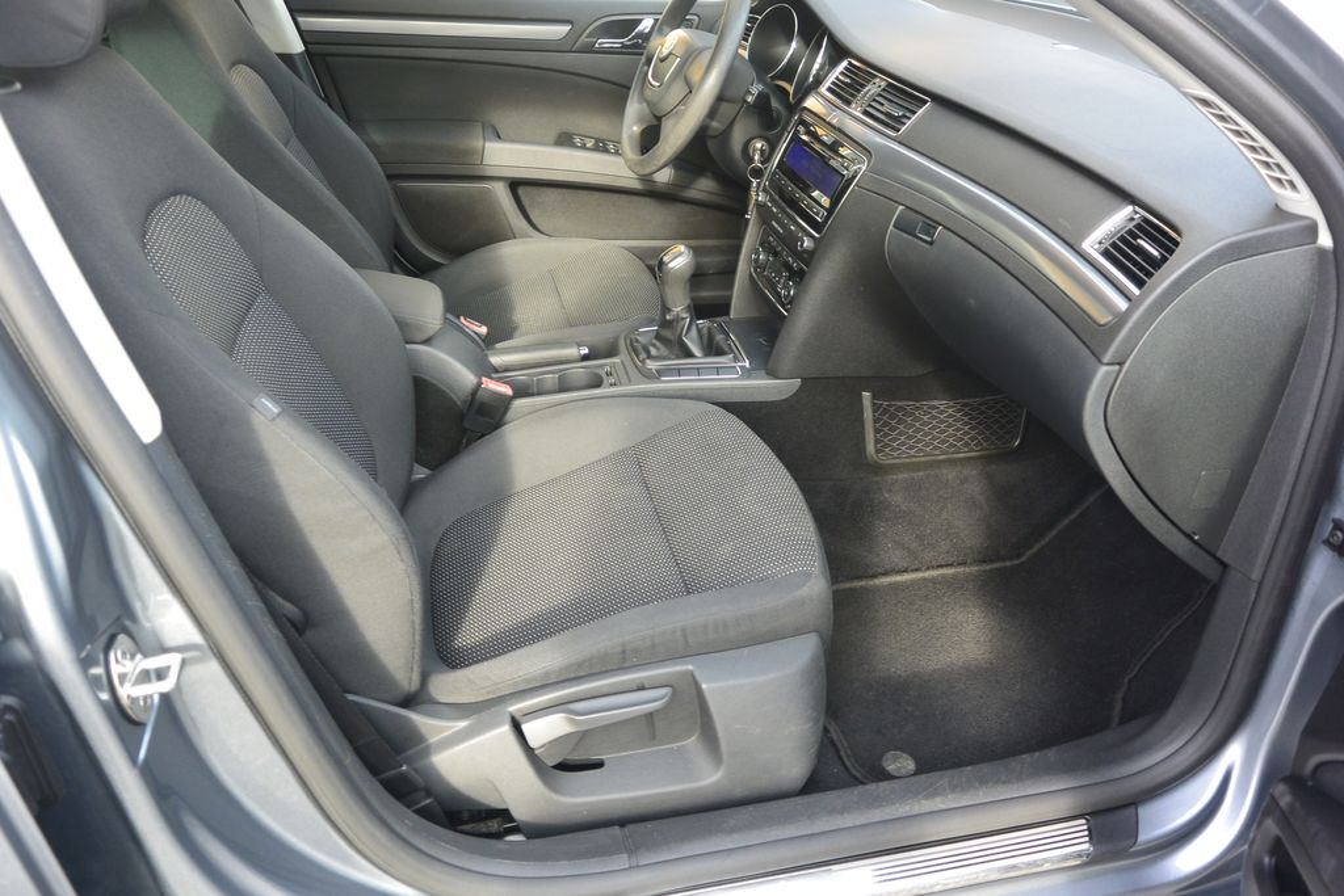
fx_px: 1008
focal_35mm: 27
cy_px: 448
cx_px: 672
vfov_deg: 47.9
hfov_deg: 67.4
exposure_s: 1/100
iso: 160
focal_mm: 10
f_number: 3.5
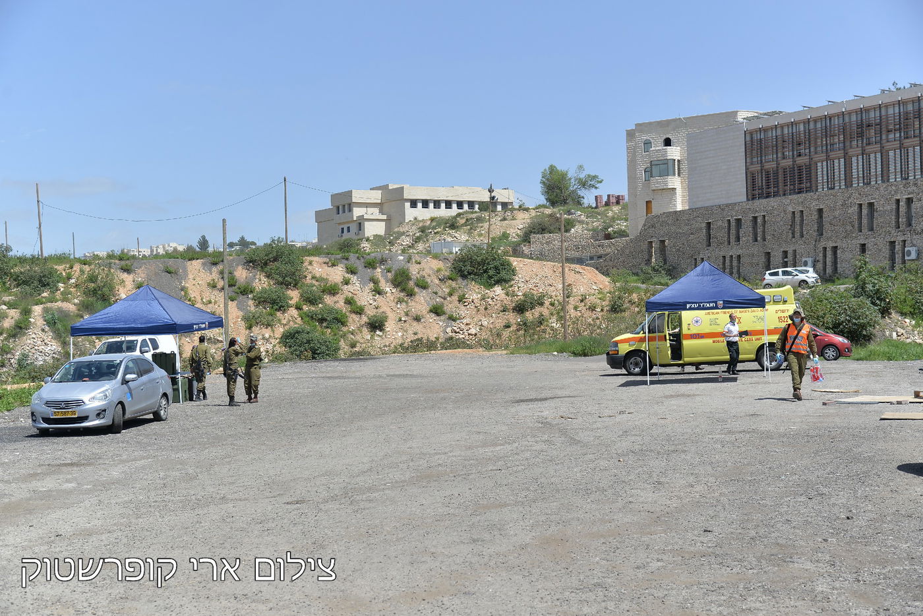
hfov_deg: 39.6
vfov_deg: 27.0
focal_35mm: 50
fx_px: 1282
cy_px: 308
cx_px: 462
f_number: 4.5
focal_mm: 50
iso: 100
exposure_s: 1/800
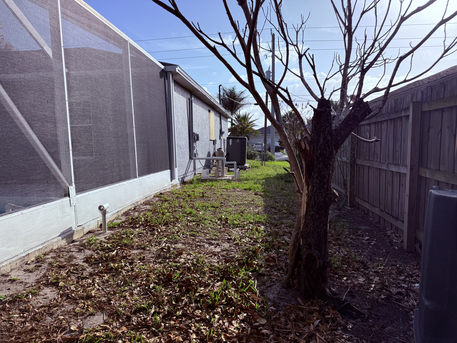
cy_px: 172
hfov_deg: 71.6
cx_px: 228
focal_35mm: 24
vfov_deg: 56.8
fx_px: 317
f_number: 1.78
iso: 100
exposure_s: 1/5714
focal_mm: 6.76
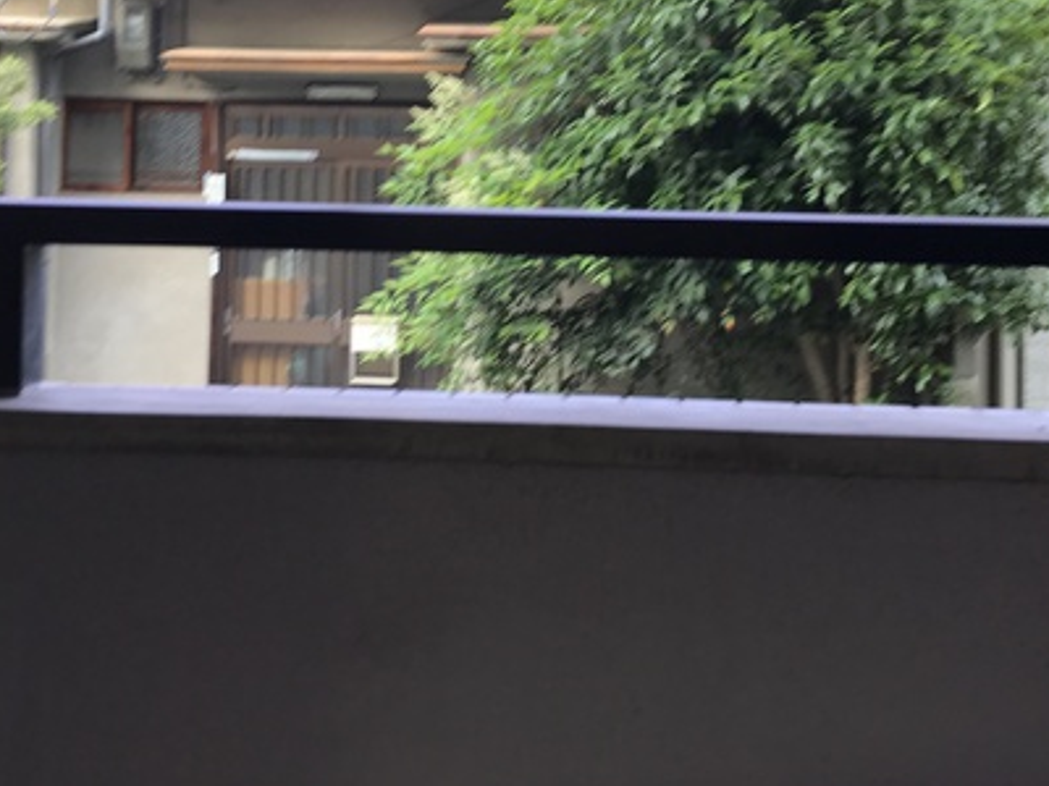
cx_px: 448
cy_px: 203
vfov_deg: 29.2
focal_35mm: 49
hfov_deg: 38.8
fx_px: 1485
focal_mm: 3.99
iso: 25
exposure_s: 1/60
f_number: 1.8
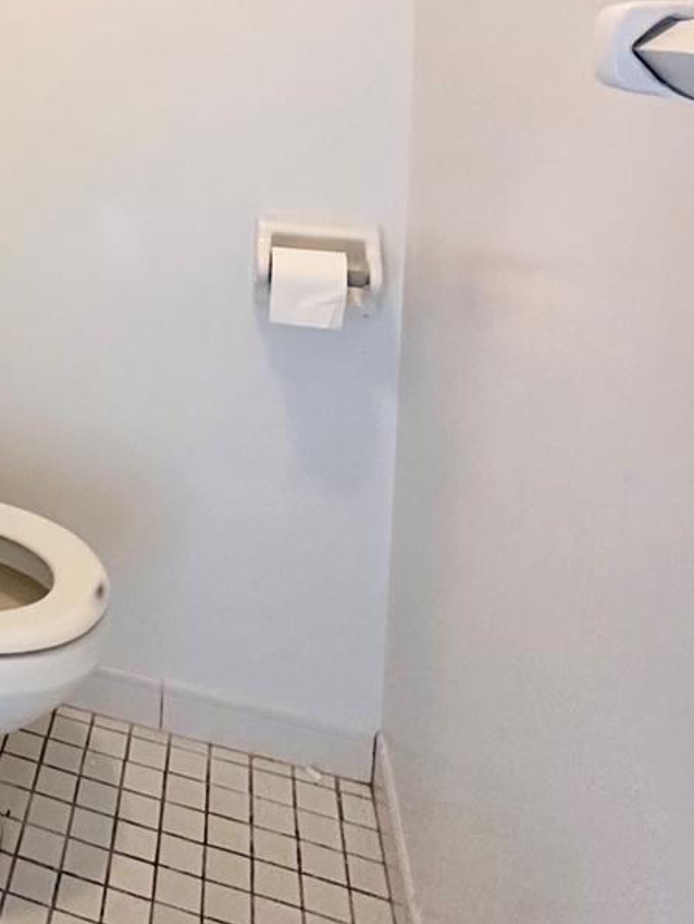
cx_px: -174
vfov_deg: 44.1
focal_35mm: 36
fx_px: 962
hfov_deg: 31.8
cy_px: 9
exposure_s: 1/60
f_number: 2.2
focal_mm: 2.22
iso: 320
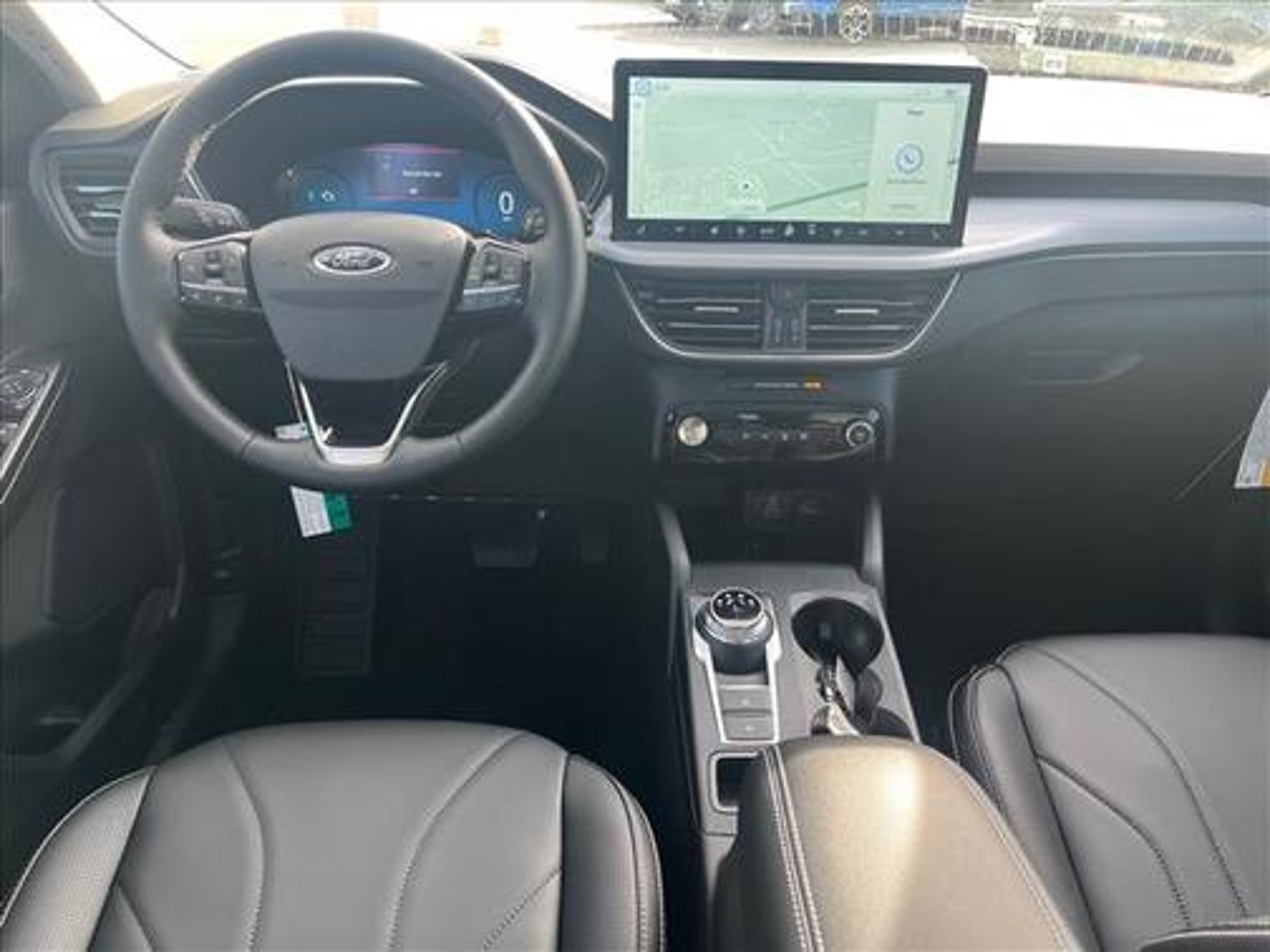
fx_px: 954
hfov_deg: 67.3
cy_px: 476
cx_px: 635
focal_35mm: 26
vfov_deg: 53.1
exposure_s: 1/122
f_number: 1.6
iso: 64
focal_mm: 5.1
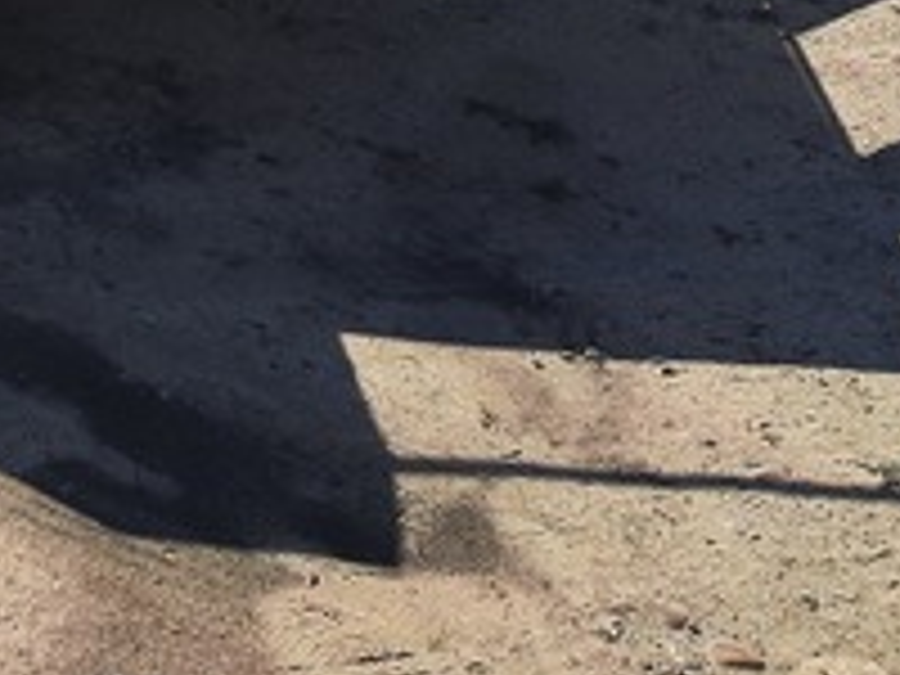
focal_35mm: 74
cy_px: -212
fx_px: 1924
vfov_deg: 18.5
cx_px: 29
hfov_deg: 25.2
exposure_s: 1/2710
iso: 40
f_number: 1.7
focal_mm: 3.93
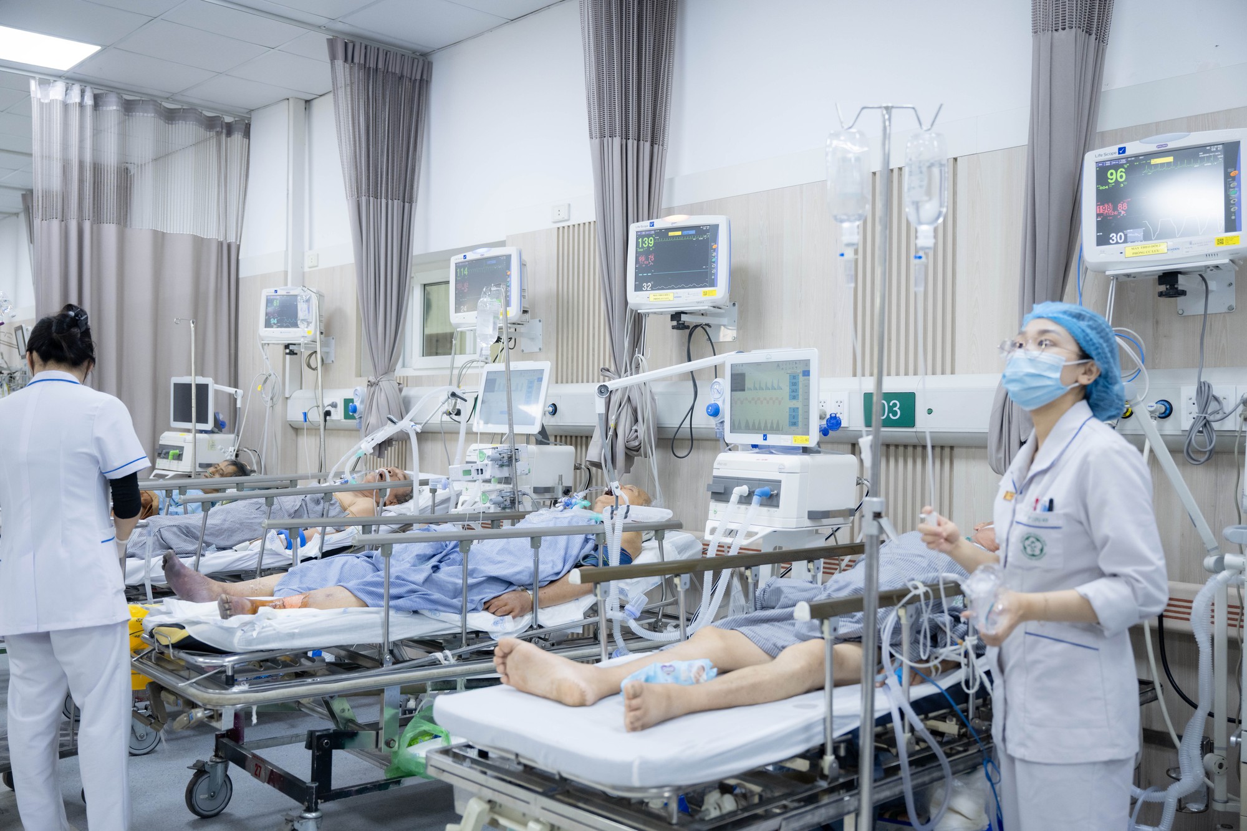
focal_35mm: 34
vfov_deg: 39.4
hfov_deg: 56.5
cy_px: 416
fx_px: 1160
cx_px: 624
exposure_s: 1/250
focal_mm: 33.5
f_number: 3.2
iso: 1250
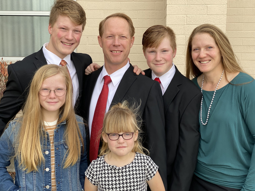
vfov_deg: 28.0
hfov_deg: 36.8
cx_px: 128
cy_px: 96
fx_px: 383
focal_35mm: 52
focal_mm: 6
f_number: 2
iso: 20
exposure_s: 1/500
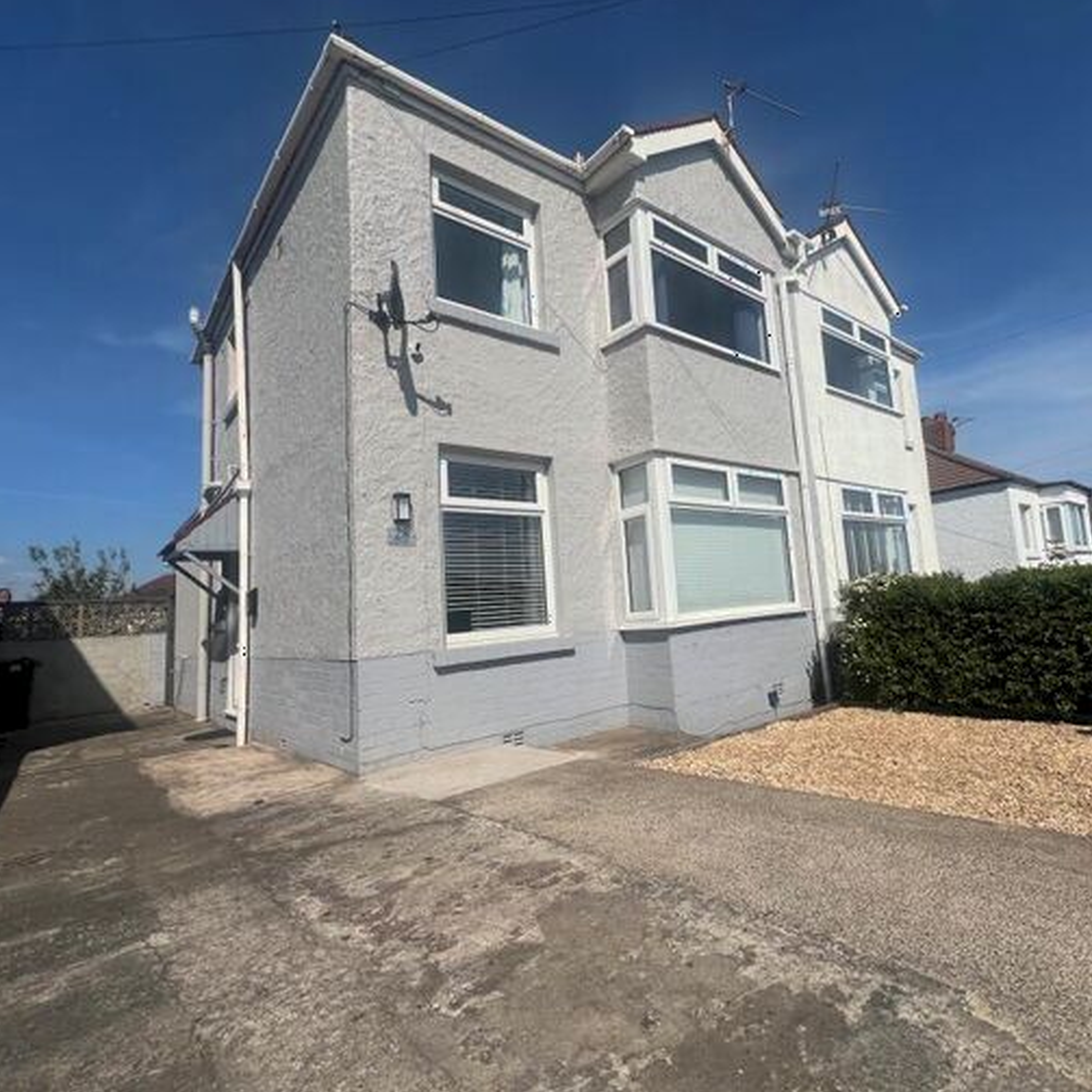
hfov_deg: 86.0
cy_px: 535
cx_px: 673
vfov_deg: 87.4
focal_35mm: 16
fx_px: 571
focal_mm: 1.57
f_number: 1.8
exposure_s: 1/5000
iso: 40
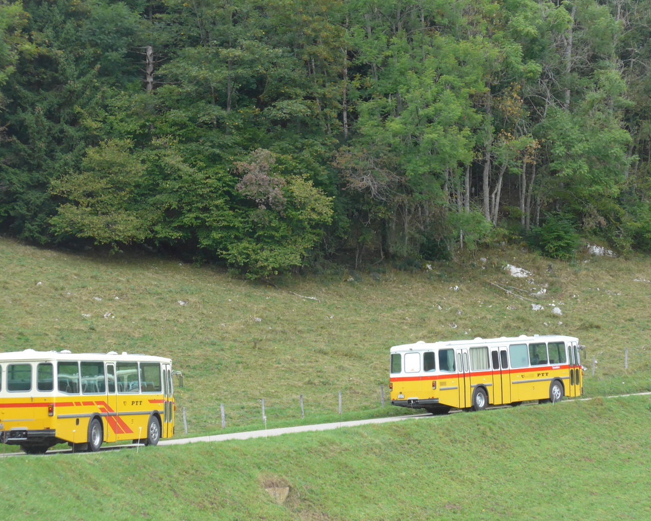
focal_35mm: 123
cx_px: 306
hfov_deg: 15.6
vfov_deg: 12.5
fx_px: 2370
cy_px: 262
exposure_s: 1/160
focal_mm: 22.9
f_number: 5
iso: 400
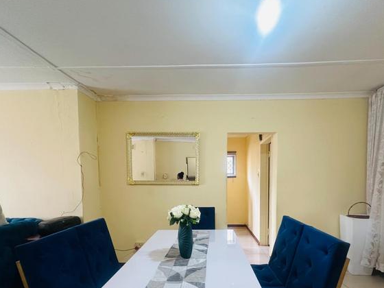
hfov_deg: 81.6
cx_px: 206
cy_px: 197
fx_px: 222
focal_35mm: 20
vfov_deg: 63.9
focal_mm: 2.22
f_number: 2.2
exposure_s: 1/50
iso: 400
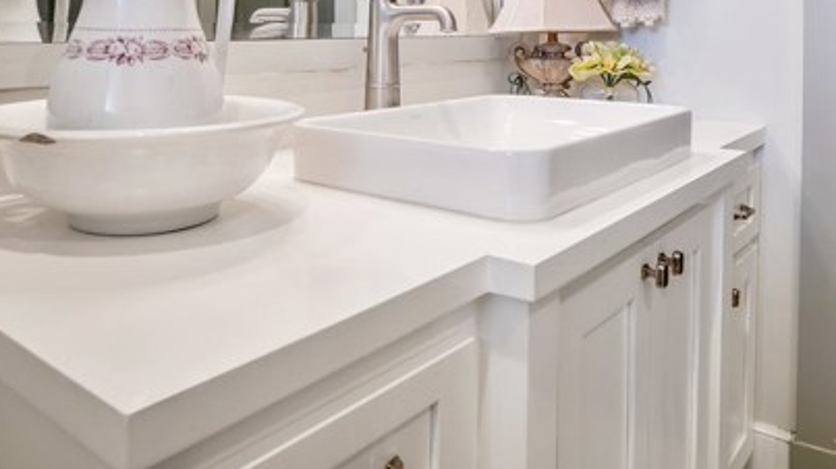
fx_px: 665
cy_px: -10
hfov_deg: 64.3
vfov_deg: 34.9
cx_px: 417
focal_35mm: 30
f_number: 8
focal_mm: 18
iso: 125
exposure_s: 1/25
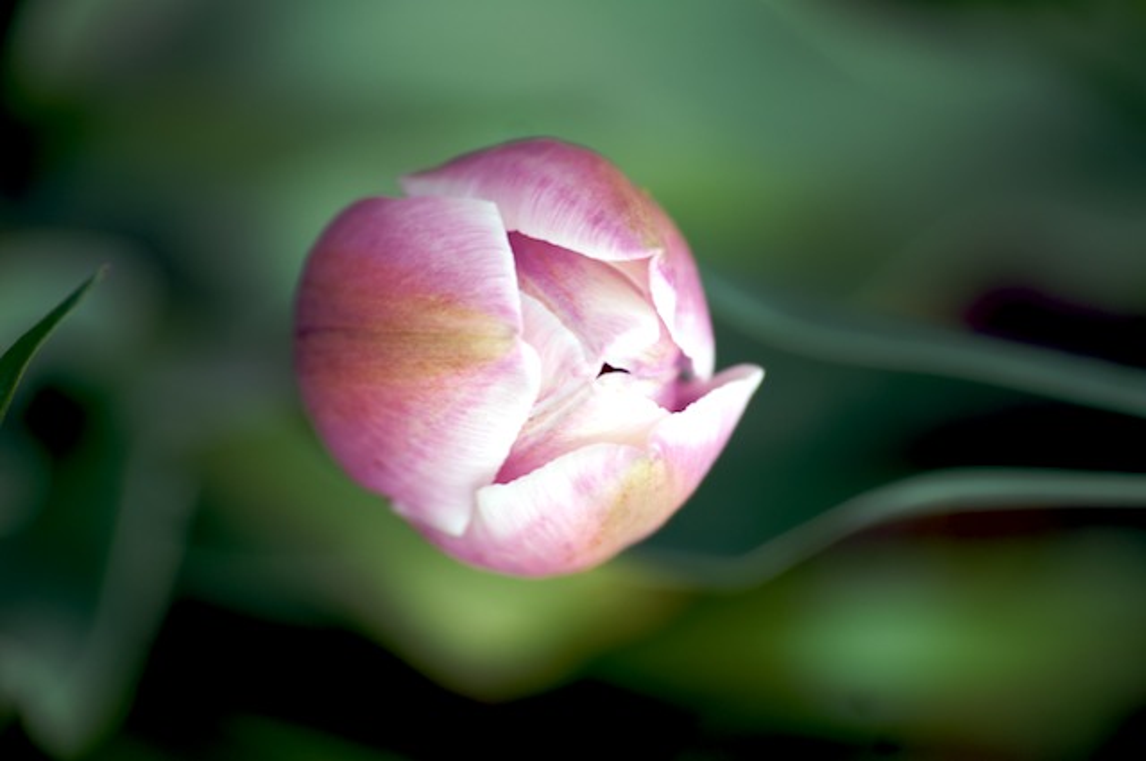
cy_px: 380
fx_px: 10015
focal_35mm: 315
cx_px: 573
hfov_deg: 6.5
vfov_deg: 4.4
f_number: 5.6
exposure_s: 1/80
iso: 100
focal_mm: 210
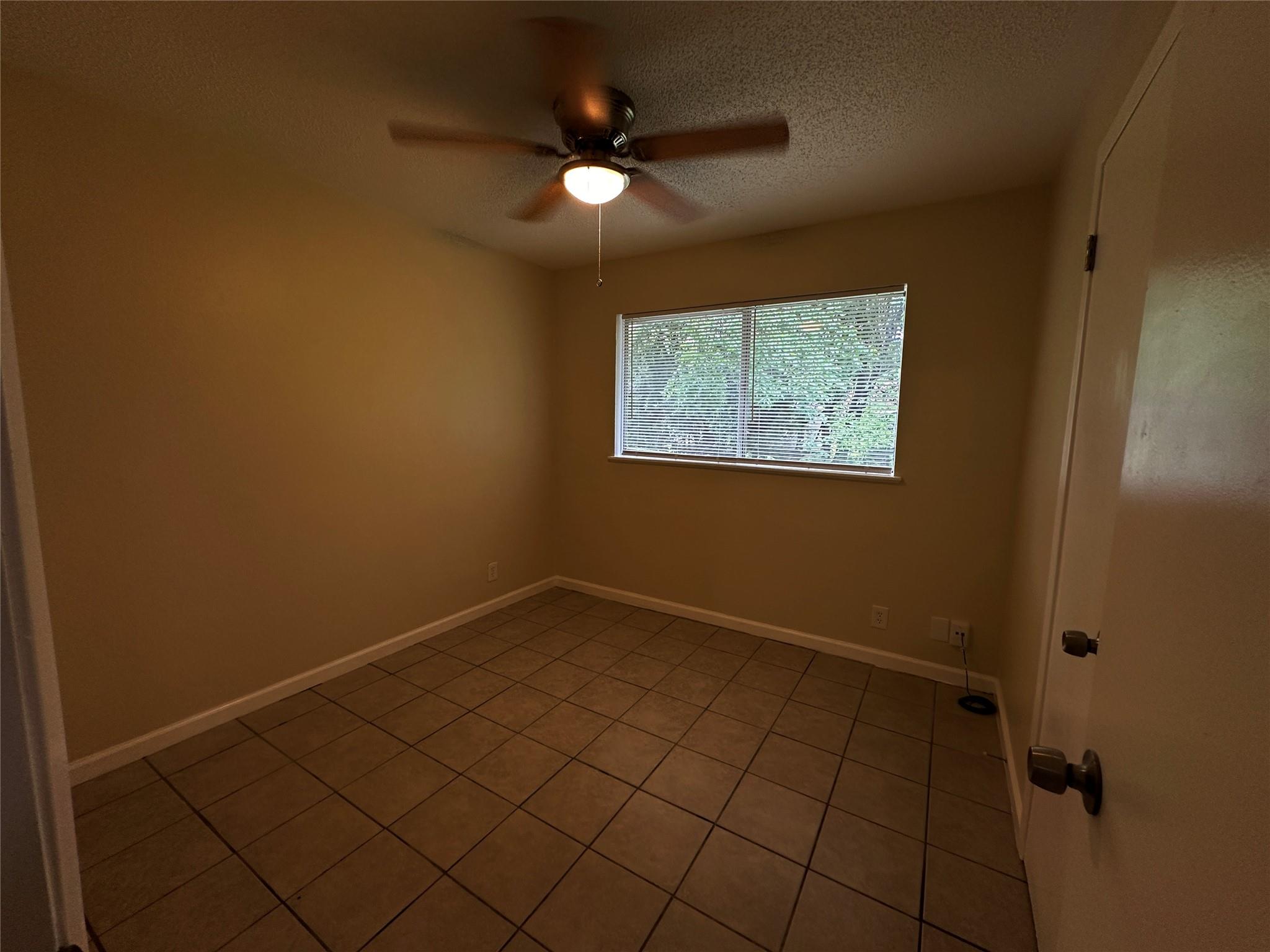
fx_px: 514
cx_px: 635
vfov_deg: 85.7
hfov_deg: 102.1
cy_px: 476
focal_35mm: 14
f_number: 2.2
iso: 160
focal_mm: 2.22
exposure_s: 1/60
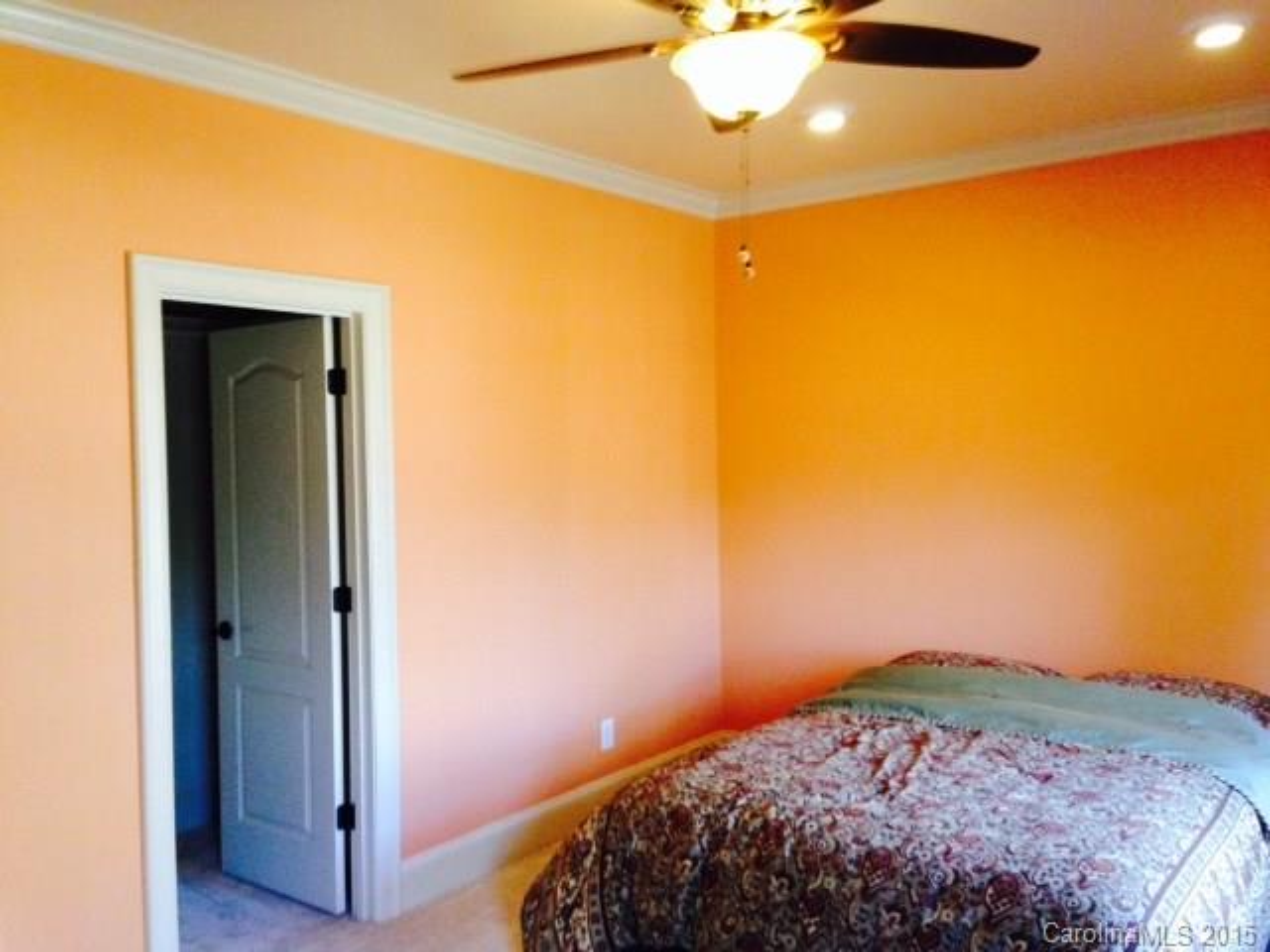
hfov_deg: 55.4
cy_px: 476
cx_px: 635
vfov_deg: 42.9
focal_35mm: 33
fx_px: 1211
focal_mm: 4.12
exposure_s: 1/20
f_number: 2.4
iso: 320
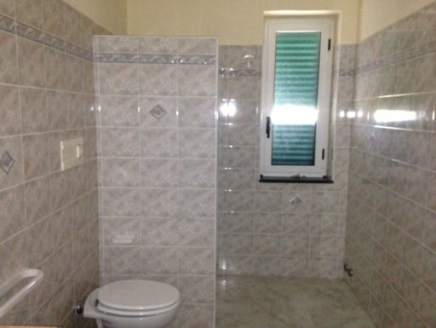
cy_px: 164
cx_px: 218
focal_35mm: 33
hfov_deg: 55.3
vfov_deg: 43.0
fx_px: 416
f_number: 2.4
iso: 400
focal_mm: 4.13
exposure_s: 1/16
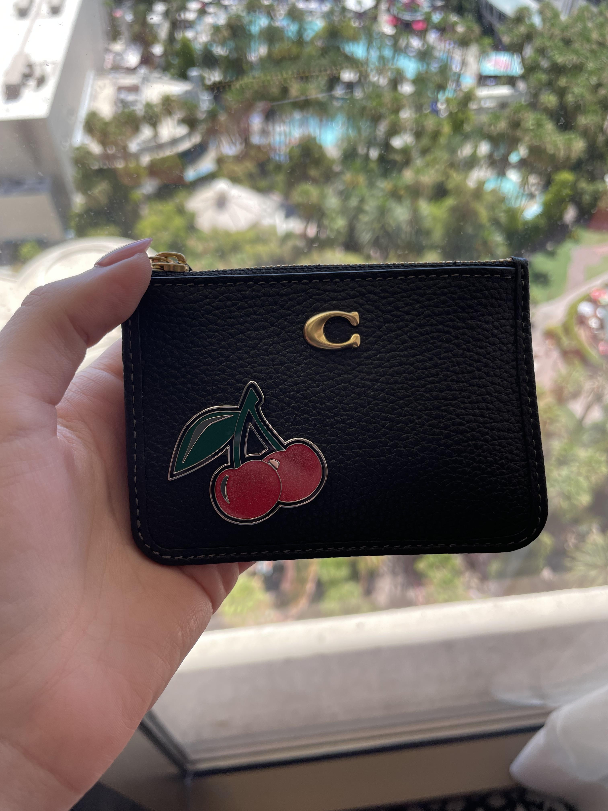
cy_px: 406
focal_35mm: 26
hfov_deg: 53.1
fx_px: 609
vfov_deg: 67.3
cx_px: 304
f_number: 1.6
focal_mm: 4.2
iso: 32
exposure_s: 1/171
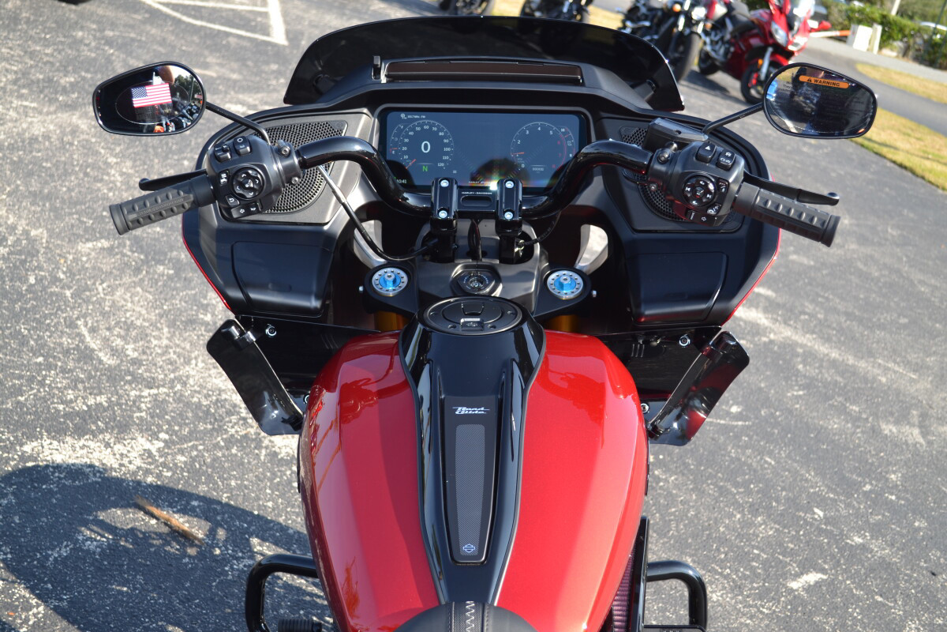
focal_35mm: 45
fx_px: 1184
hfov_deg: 43.6
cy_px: 316
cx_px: 474
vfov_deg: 29.9
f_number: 4.5
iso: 100
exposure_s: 1/160
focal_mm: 30
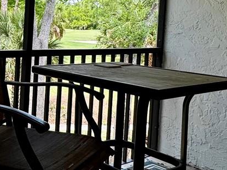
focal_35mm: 54
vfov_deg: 26.4
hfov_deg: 31.4
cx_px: -26
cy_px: 27
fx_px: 354
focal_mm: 2.22
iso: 40
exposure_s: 1/301
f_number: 2.2
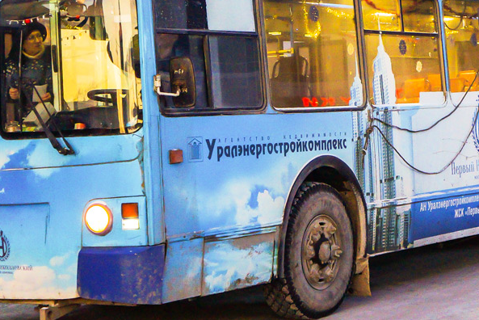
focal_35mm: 91
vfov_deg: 15.0
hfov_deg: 22.4
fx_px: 1211
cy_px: 65
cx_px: 263
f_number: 4
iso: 1250
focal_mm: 30
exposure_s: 1/60
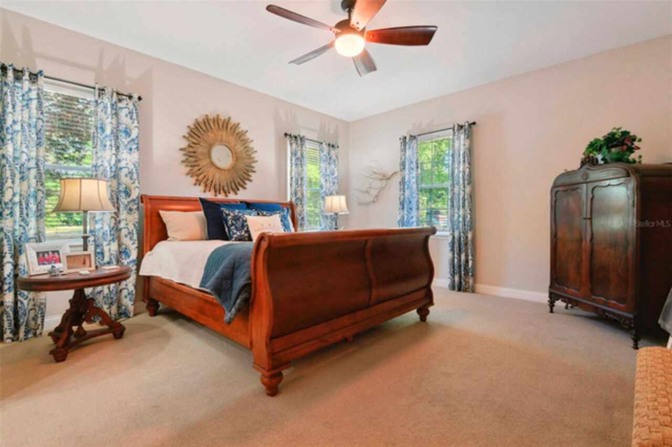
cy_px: 224
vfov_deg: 73.7
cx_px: 336
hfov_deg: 96.8
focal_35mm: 16
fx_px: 298
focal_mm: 16
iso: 400
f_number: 11
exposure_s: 1/8
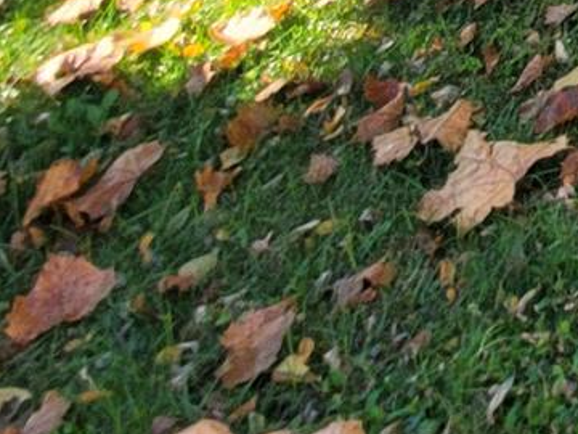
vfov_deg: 12.1
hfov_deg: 17.0
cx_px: 1231
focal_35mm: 74
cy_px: -792
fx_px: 1236
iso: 64
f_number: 2.2
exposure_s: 1/243
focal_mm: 2.2
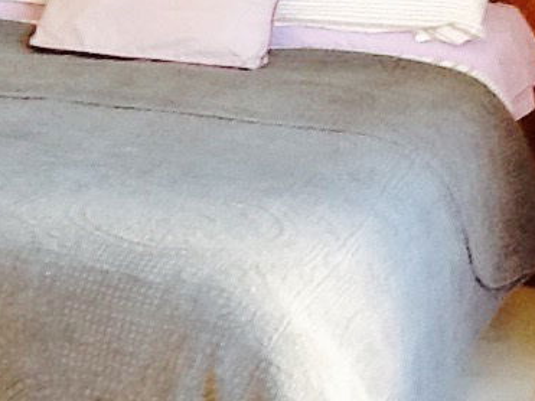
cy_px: 170
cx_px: 65
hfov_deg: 17.1
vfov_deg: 13.0
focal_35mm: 114
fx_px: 1761
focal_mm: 2.03
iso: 40
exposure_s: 1/40
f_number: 2.4
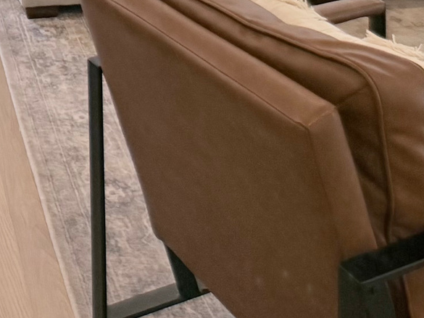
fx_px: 1029
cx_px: -63
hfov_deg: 21.8
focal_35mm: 84
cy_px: -129
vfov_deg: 16.3
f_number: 1.78
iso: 200
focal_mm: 6.76
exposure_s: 1/188
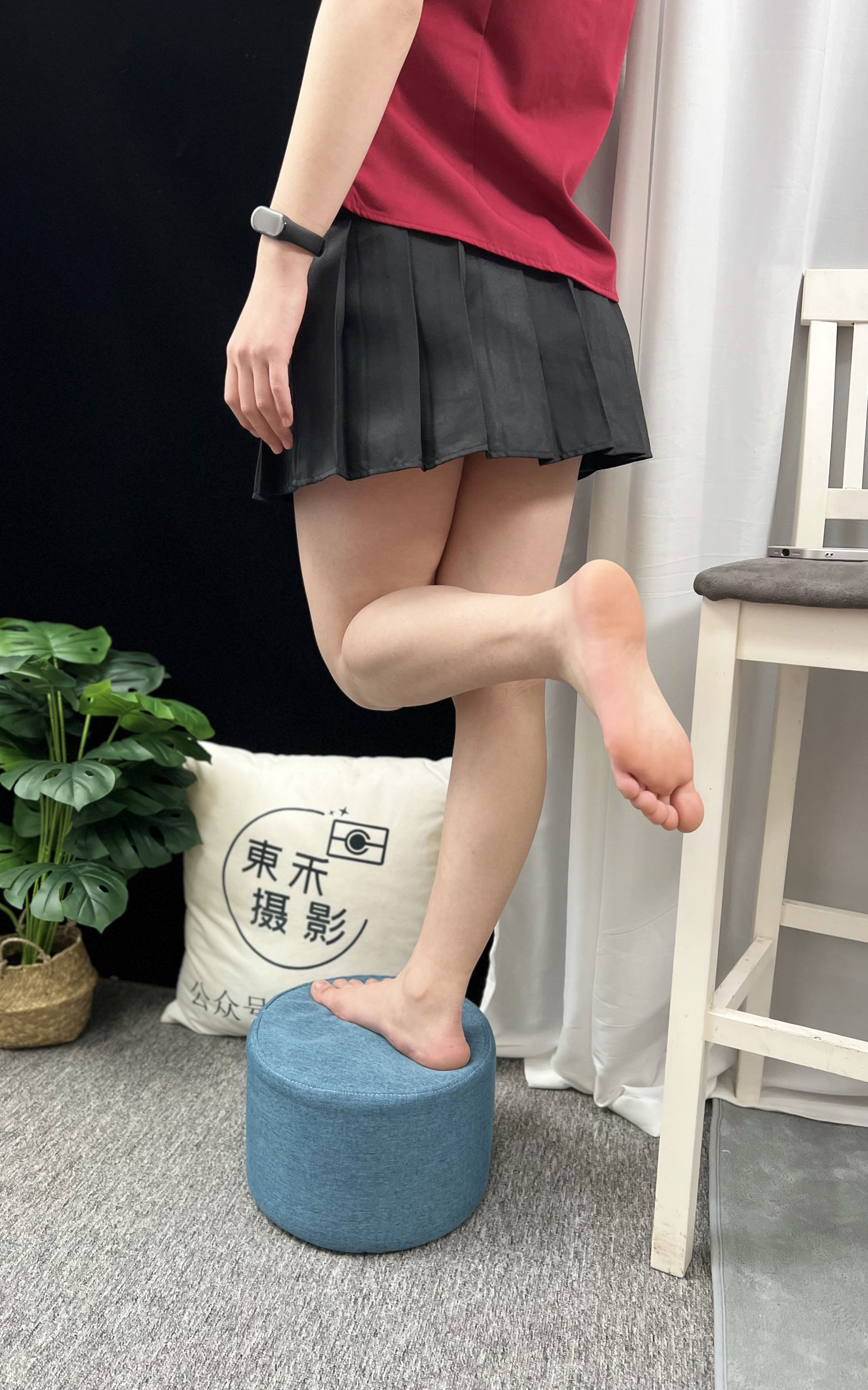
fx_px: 1060
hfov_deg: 44.5
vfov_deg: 66.5
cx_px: 421
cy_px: 686
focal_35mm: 28
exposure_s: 1/84
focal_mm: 5.7
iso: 125
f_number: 1.5
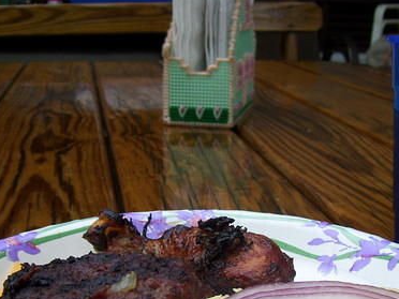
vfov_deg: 23.2
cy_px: 254
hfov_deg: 31.2
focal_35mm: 62
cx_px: 202
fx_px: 715
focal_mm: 6
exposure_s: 1/100
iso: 80
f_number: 2.7
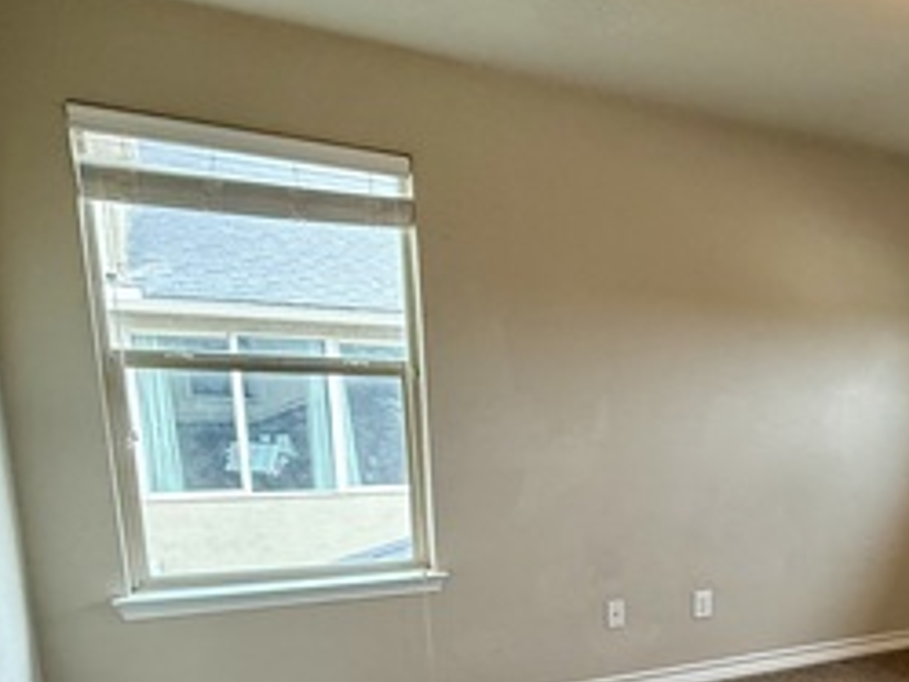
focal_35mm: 36
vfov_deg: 37.9
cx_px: 924
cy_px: 565
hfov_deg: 43.4
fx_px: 946
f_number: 2.2
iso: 320
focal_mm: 2.22
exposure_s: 1/120
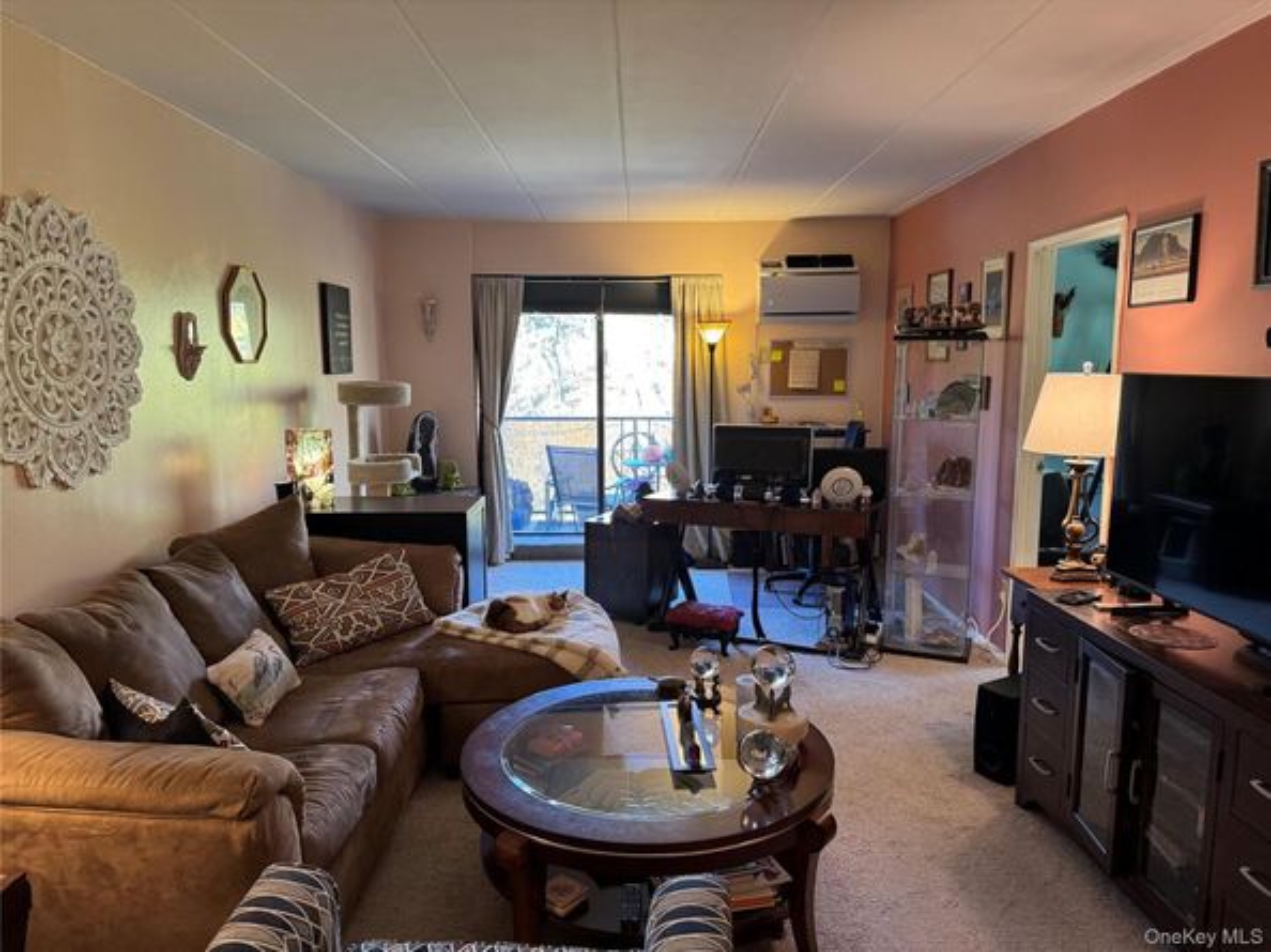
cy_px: 476
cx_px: 636
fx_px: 881
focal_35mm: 24
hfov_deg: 71.6
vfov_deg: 56.8
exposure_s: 1/60
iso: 320
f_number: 1.78
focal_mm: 6.76
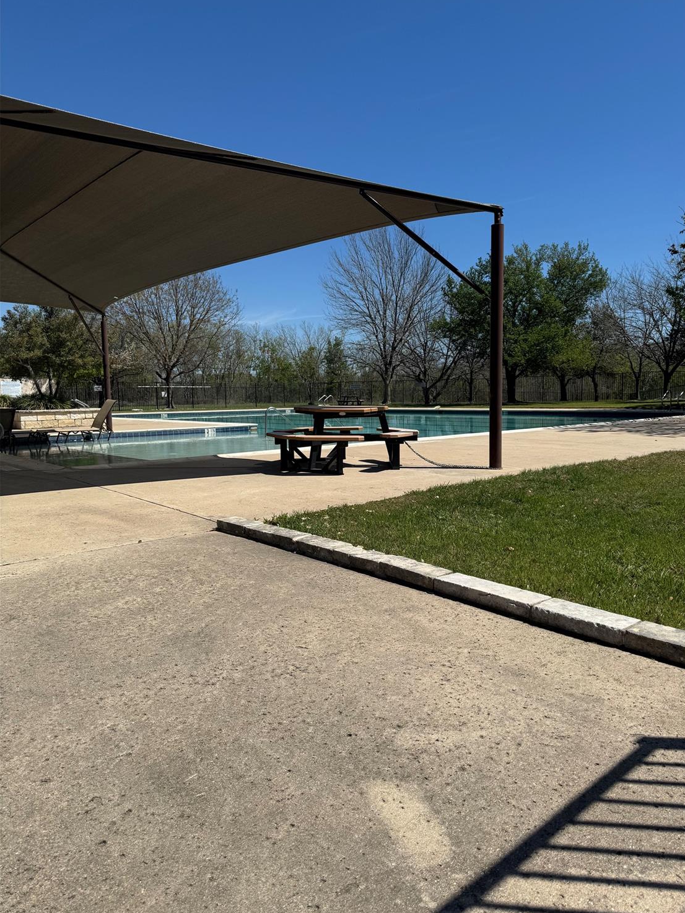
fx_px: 660
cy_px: 449
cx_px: 356
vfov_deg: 69.4
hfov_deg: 54.9
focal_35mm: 25
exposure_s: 1/7092
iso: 80
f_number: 1.78
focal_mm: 6.76
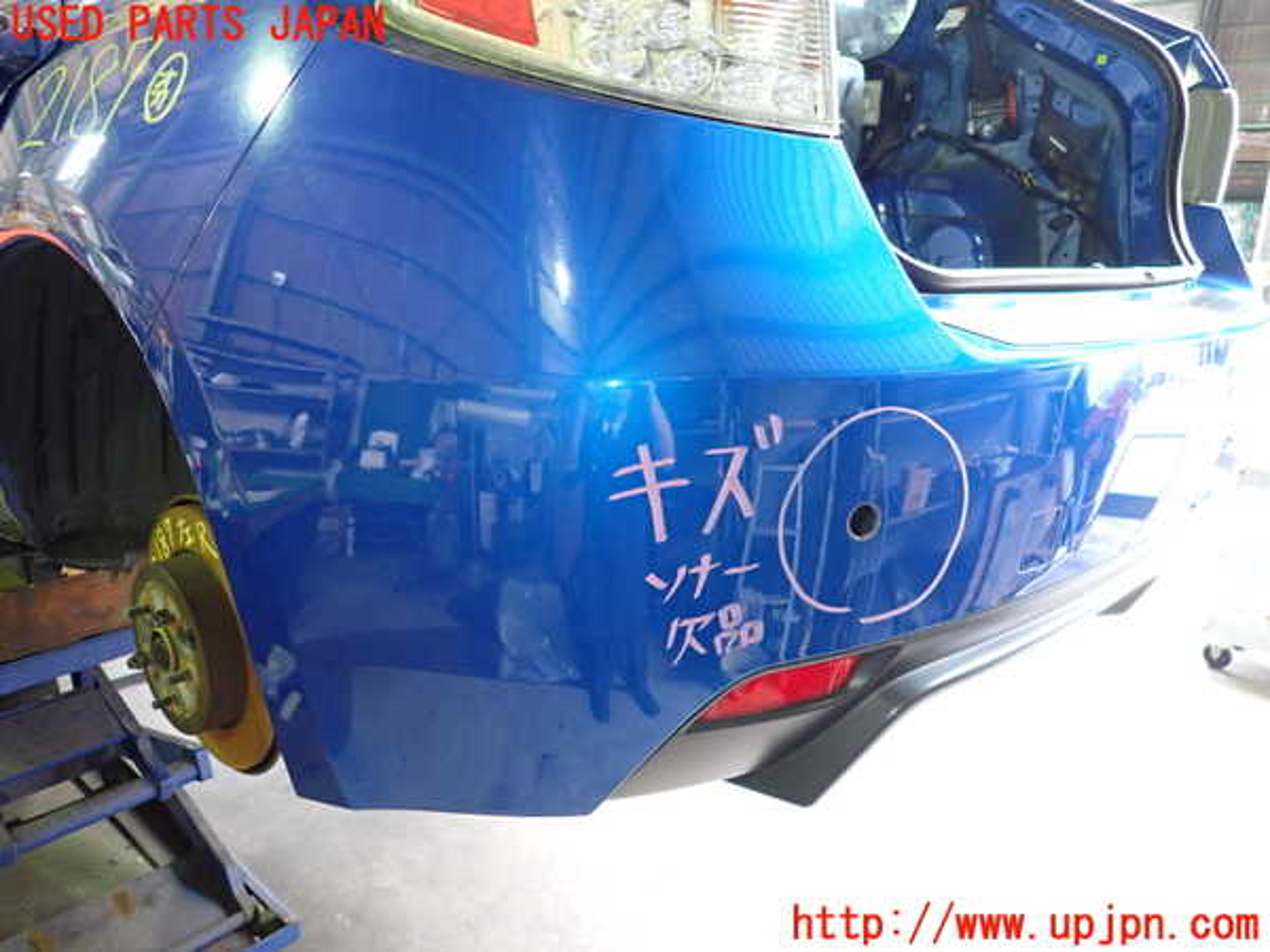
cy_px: 476
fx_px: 917
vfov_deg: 54.9
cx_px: 635
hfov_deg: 69.4
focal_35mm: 25
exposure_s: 1/30
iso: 400
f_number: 2
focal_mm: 4.5
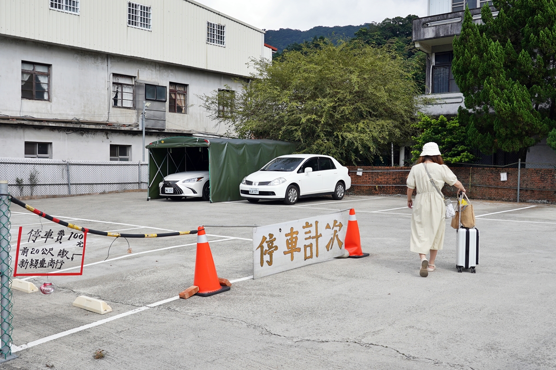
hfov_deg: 53.1
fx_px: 556
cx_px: 278
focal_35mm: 36
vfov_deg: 36.9
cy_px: 185
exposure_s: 1/320
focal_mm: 24
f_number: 5.6
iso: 100
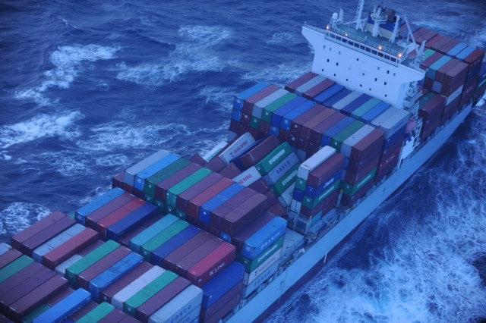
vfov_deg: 18.2
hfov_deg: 27.0
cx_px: 243
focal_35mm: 75
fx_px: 1012
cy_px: 162
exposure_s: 1/5000
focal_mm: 75
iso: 2000
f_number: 2.8
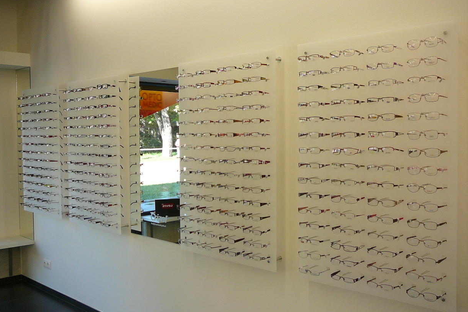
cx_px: 236
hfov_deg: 50.7
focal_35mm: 38
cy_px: 160
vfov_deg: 35.0
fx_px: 494
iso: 80
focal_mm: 5.2
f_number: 2.8
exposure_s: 1/50
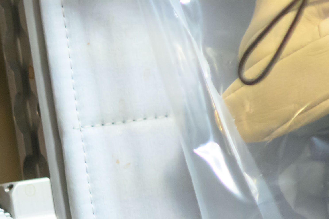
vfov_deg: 2.9
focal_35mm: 473
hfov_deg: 4.3
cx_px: -522
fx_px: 4322
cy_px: 410
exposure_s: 1/400
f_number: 2.2
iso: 3200
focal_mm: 85
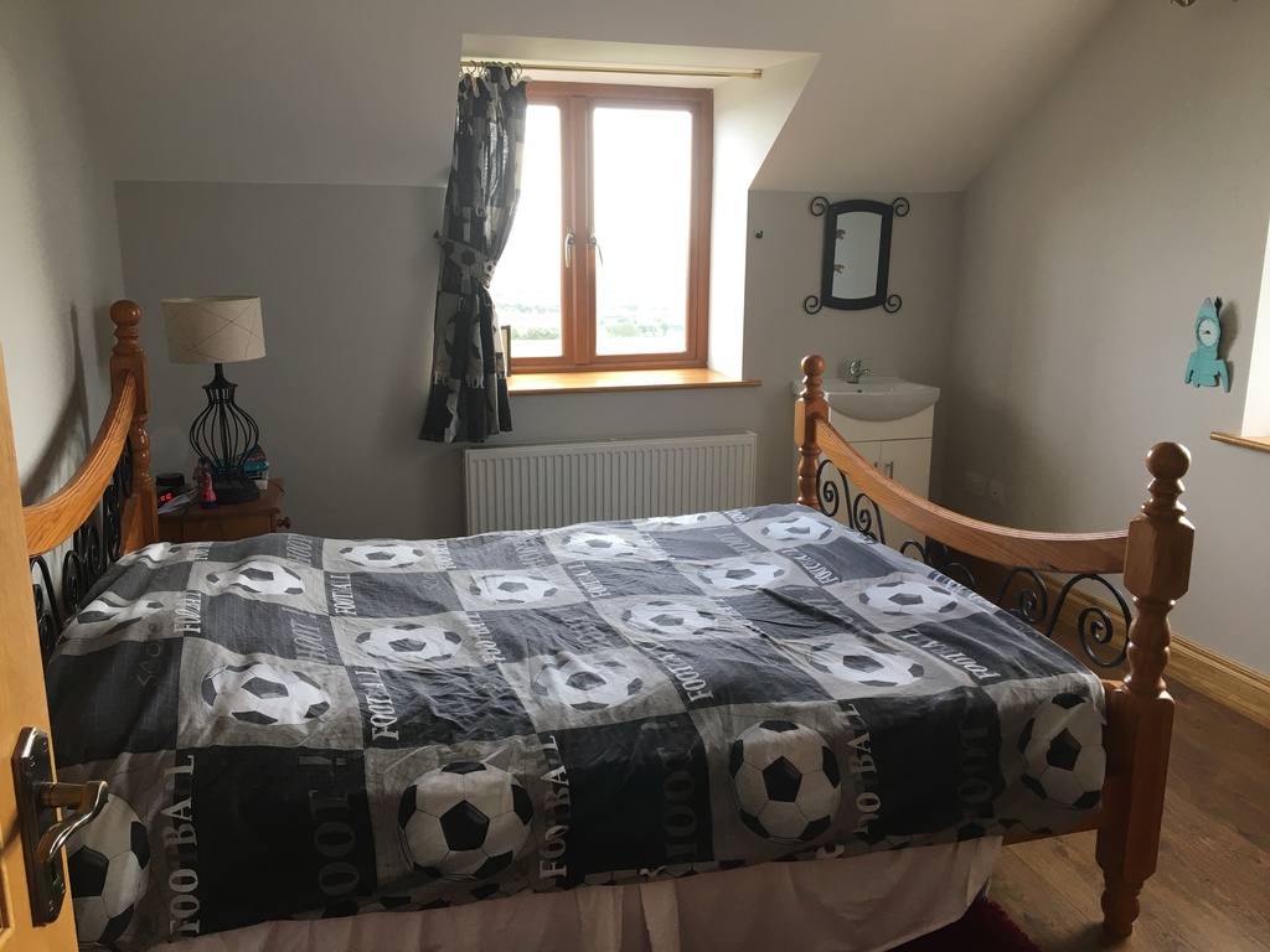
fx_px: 1064
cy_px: 476
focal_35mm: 29
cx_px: 635
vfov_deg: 48.2
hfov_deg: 61.7
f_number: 2.2
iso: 25
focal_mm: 4.15
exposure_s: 1/33
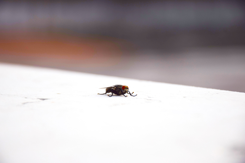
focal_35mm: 210
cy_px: 82
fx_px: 1429
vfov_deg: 6.5
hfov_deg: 9.8
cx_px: 122
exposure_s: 1/640
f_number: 6.3
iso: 200
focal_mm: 140
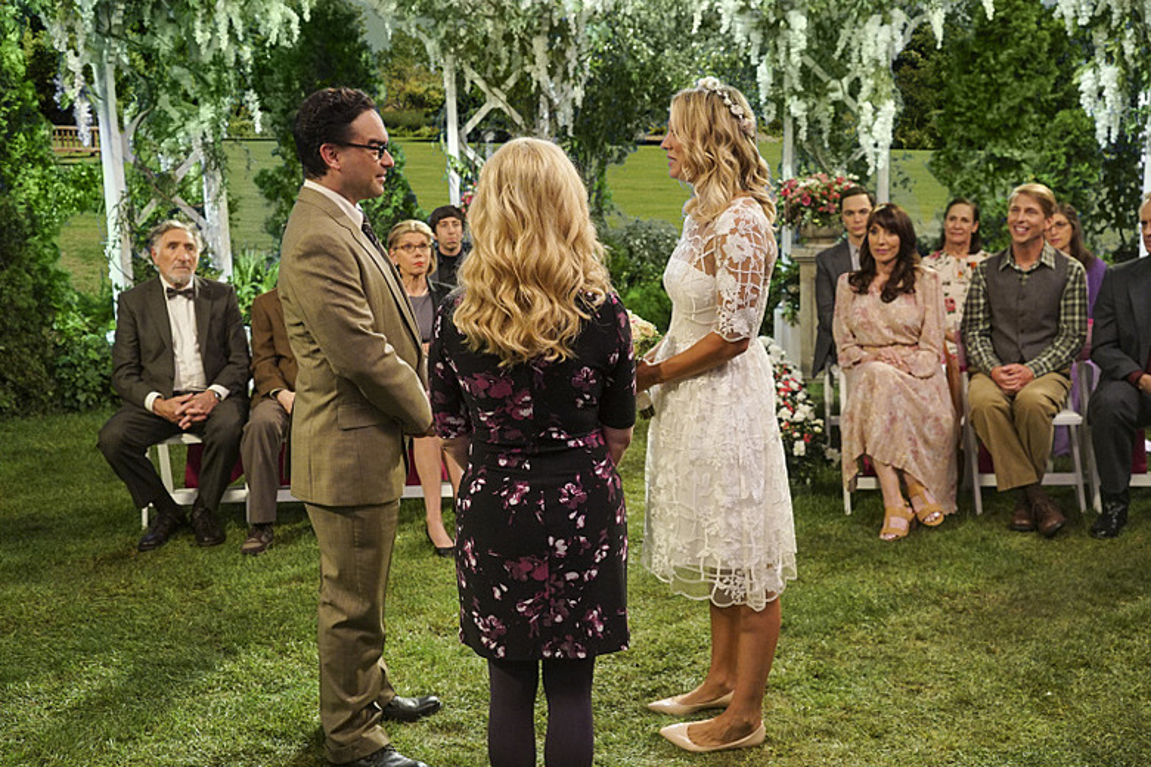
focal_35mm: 39
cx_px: 576
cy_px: 384
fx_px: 1247
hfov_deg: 49.6
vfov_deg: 34.2
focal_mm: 39
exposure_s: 1/200
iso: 3200
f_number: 5.6
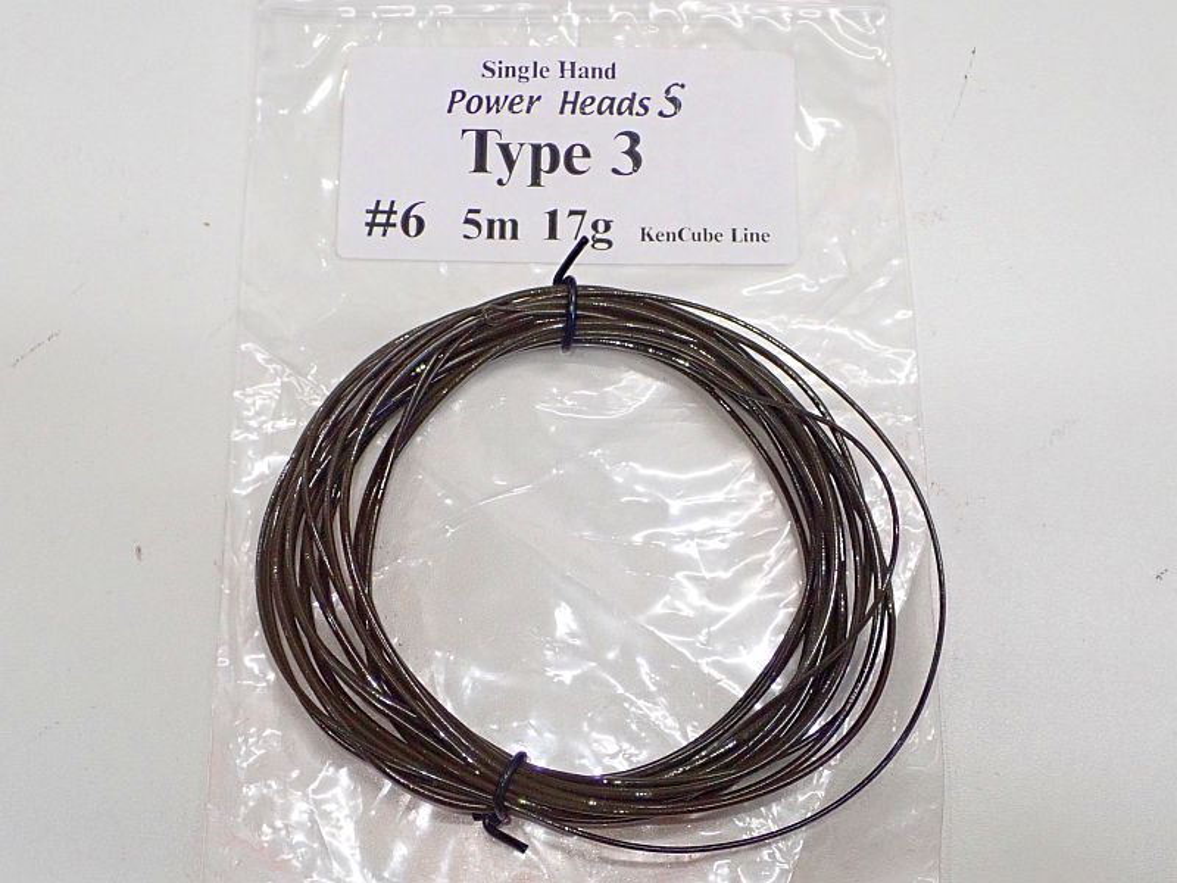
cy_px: 442
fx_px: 1360
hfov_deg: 46.8
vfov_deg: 36.0
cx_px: 588
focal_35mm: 40
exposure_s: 1/50
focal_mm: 7.34
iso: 800
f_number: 4
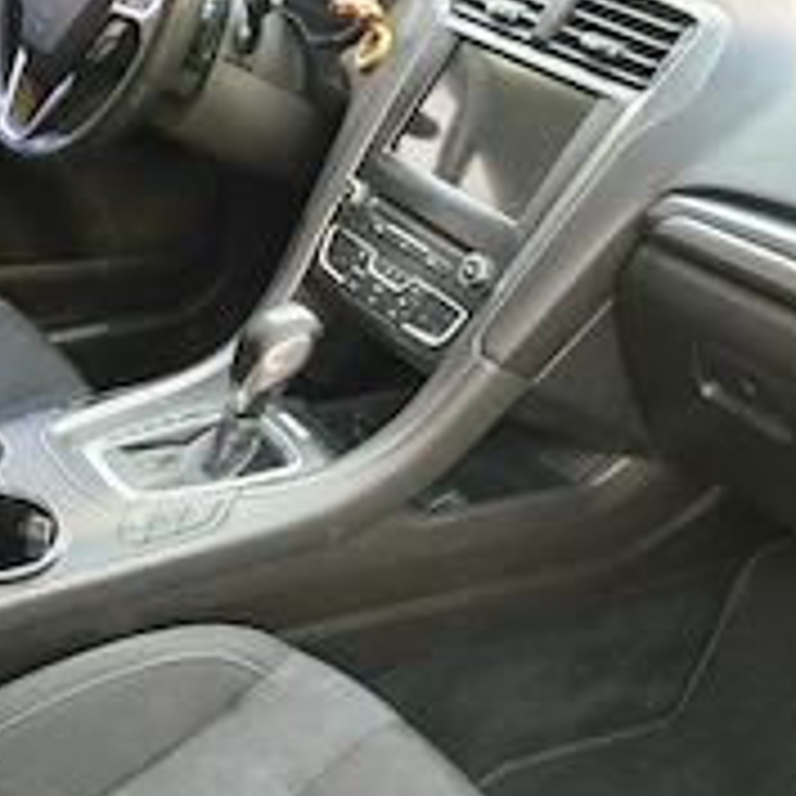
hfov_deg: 36.6
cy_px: 558
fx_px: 1197
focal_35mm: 46
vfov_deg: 36.2
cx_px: 315
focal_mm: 6.3
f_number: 1.7
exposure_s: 1/101
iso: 160
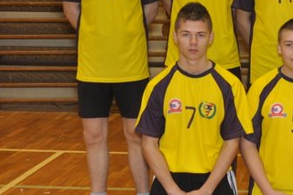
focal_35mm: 105
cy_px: 40
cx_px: 363
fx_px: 854
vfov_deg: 13.0
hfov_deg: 18.3
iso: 400
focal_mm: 28
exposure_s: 1/60
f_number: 5
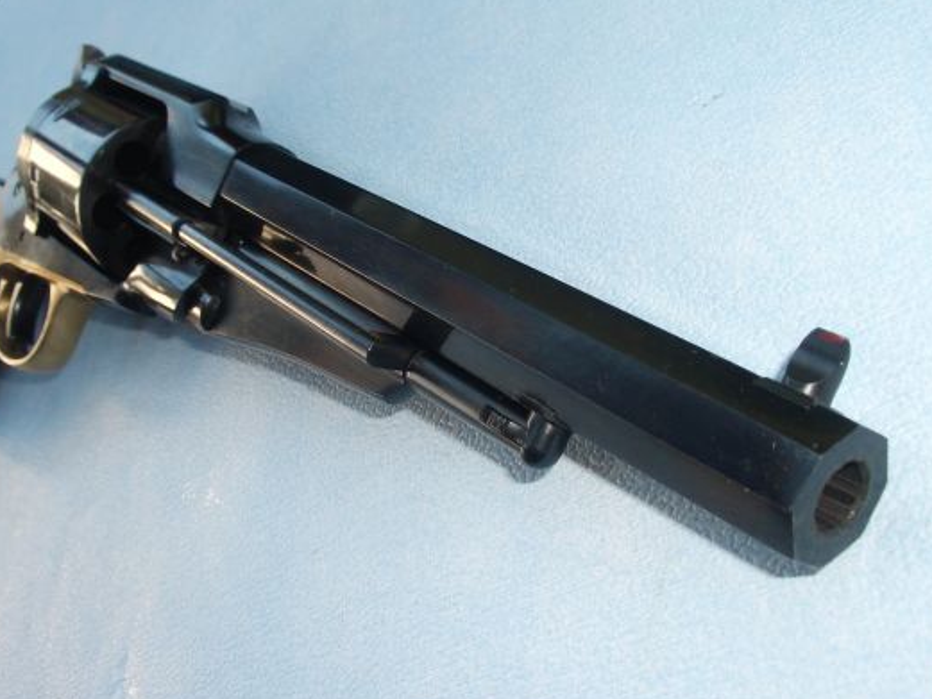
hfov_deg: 43.8
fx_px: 1158
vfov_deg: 33.6
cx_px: 410
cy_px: 350
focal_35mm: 43
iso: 80
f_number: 4.3
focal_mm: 5.8
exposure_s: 1/30
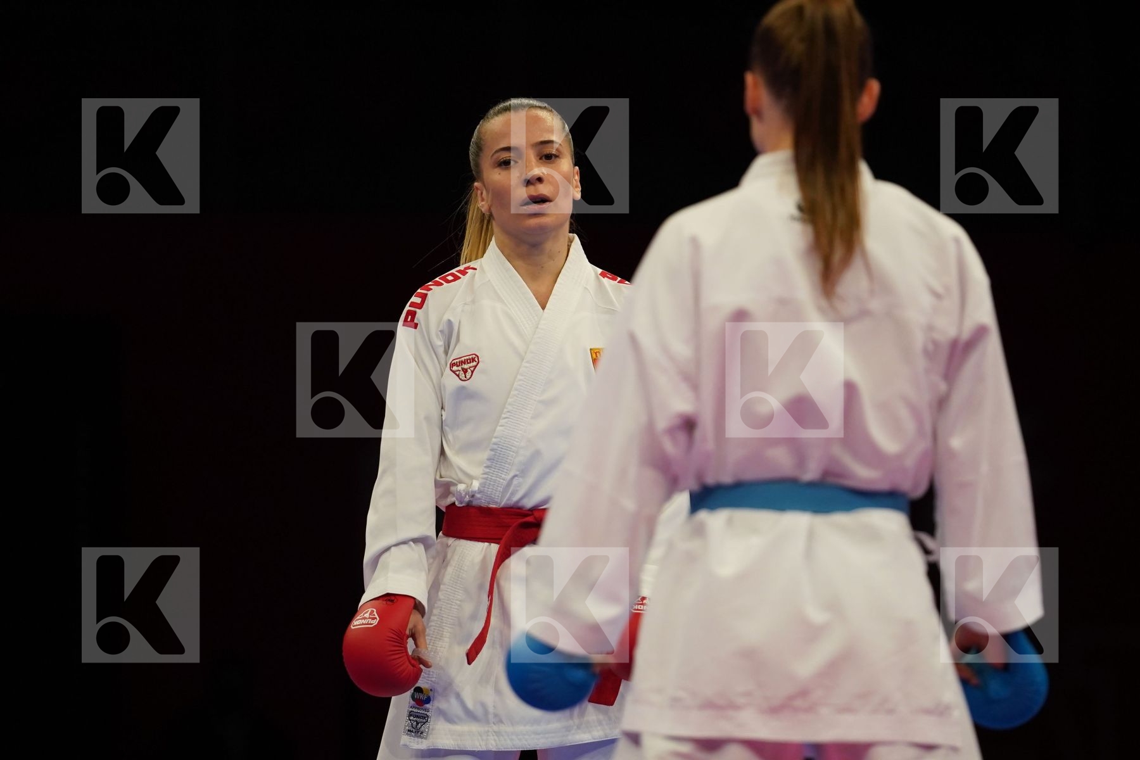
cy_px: 380
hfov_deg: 6.9
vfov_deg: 4.6
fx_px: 9499
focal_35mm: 300
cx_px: 570
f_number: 2.8
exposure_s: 1/1000
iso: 2000
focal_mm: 200
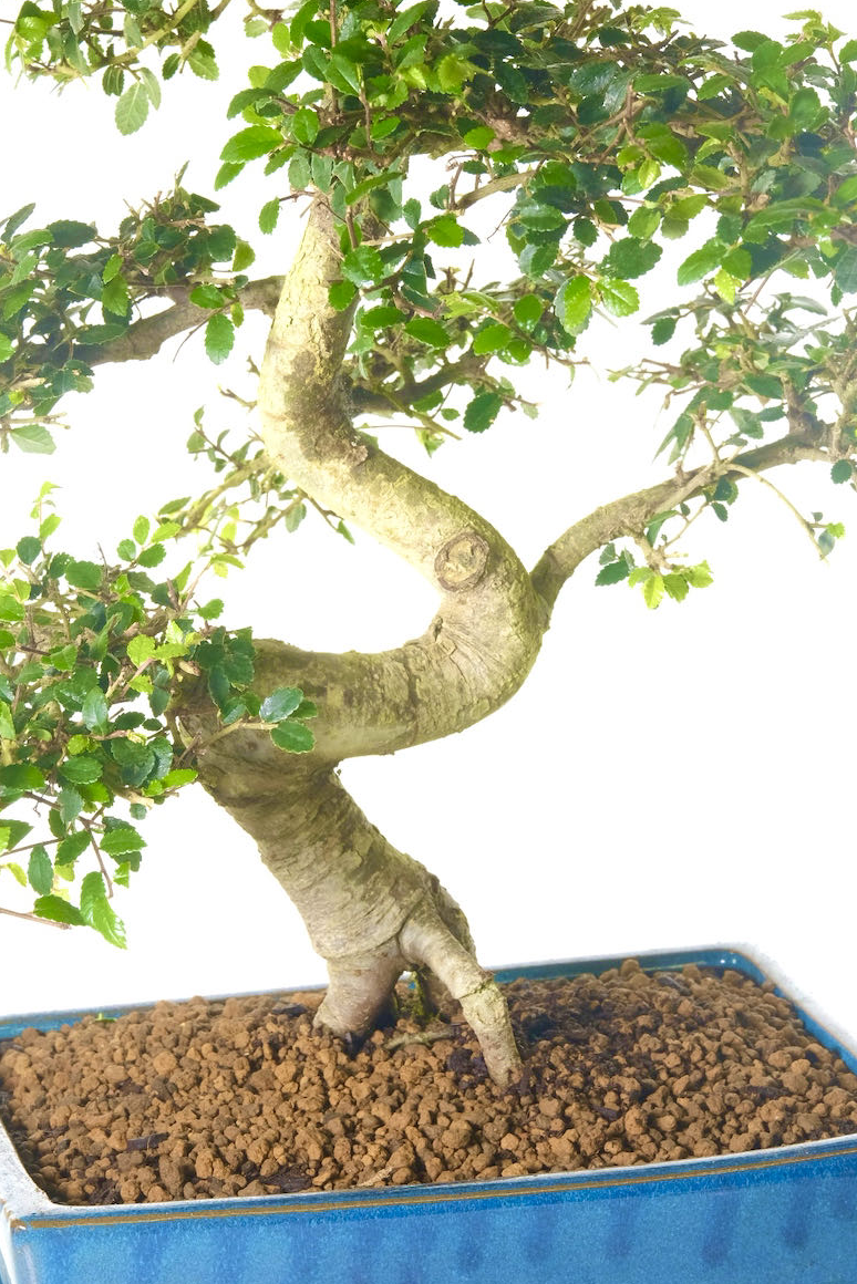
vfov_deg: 17.5
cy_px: 634
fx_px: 4175
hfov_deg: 11.7
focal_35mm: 117
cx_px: 444
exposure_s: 1/15
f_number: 13
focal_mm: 70.5
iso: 2000
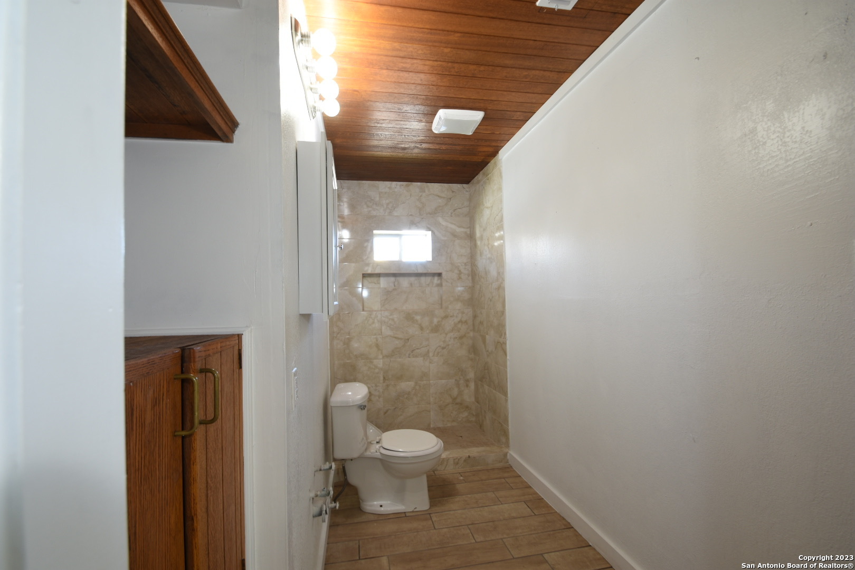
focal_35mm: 15
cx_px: 428
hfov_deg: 100.4
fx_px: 356
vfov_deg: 77.3
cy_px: 285
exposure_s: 1/4
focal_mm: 10
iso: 100
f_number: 6.3
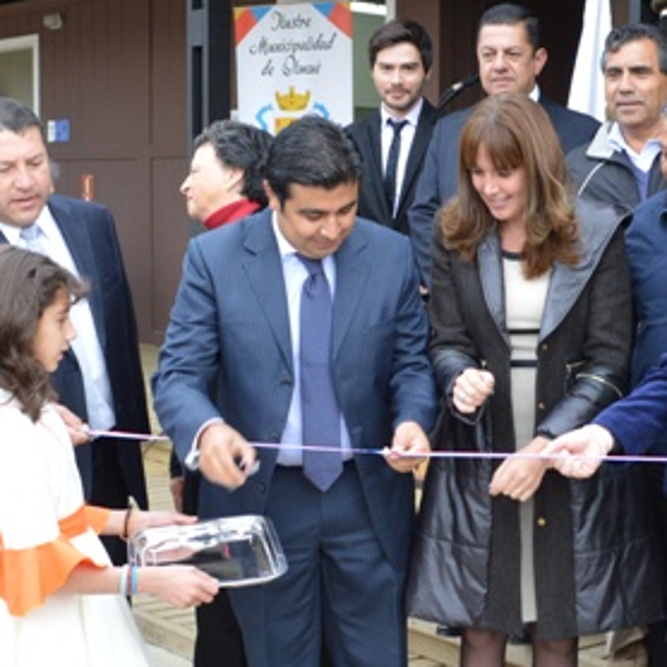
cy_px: 401
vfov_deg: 26.0
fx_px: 1439
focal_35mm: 66
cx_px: 535
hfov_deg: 25.6
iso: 360
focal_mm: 18
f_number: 5.6
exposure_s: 1/125
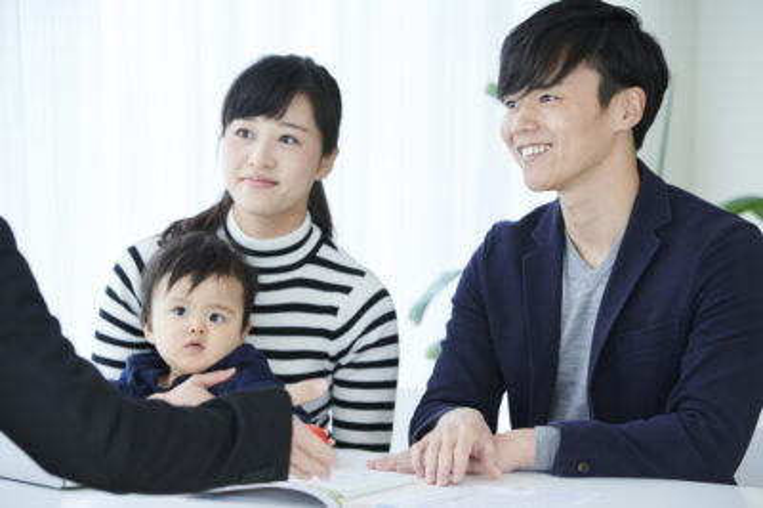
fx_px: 2541
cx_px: 382
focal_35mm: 120
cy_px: 254
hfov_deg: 17.1
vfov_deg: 11.4
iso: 800
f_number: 5
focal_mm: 120
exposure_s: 1/100
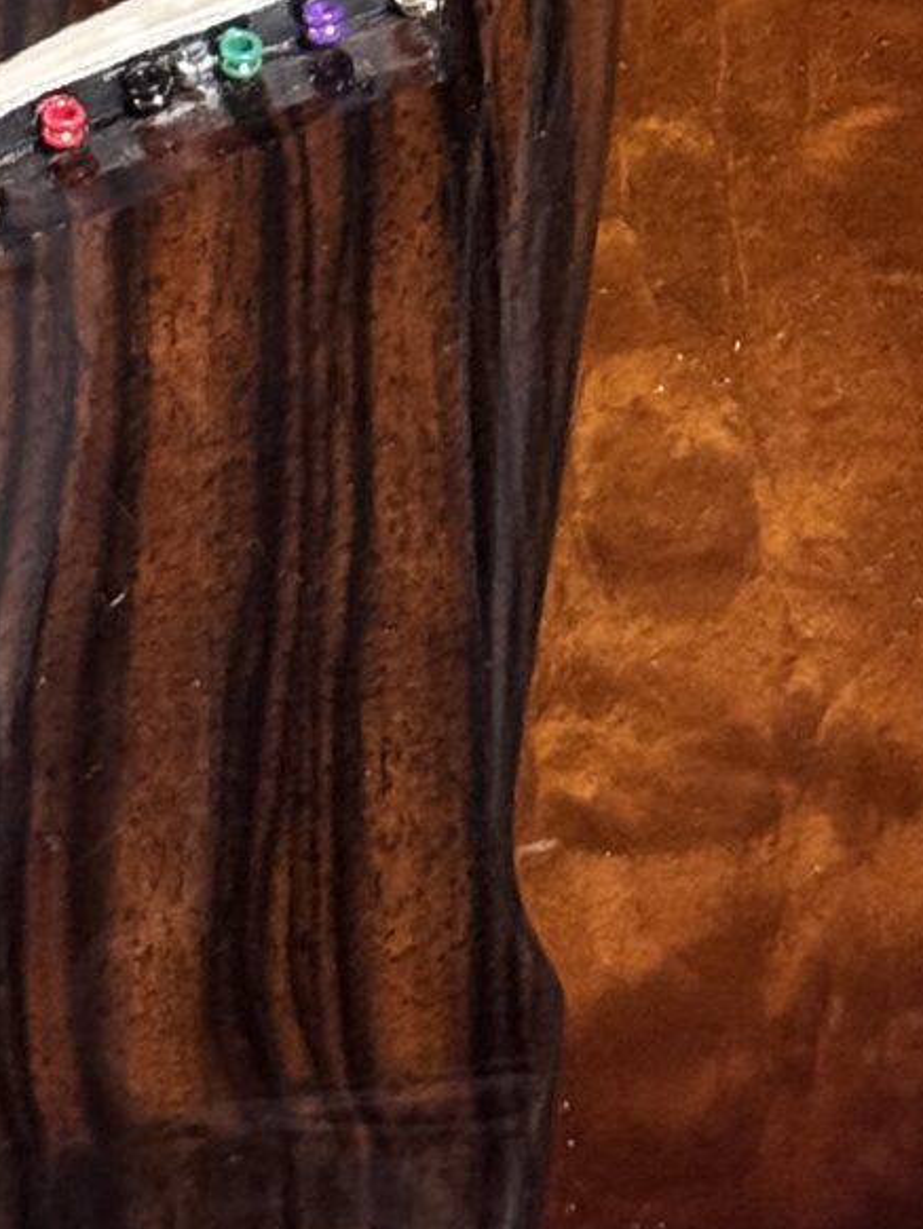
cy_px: -1119
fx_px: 7496
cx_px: 161
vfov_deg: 8.9
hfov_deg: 7.0
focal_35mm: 211
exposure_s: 1/25
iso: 640
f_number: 1.78
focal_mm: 6.76
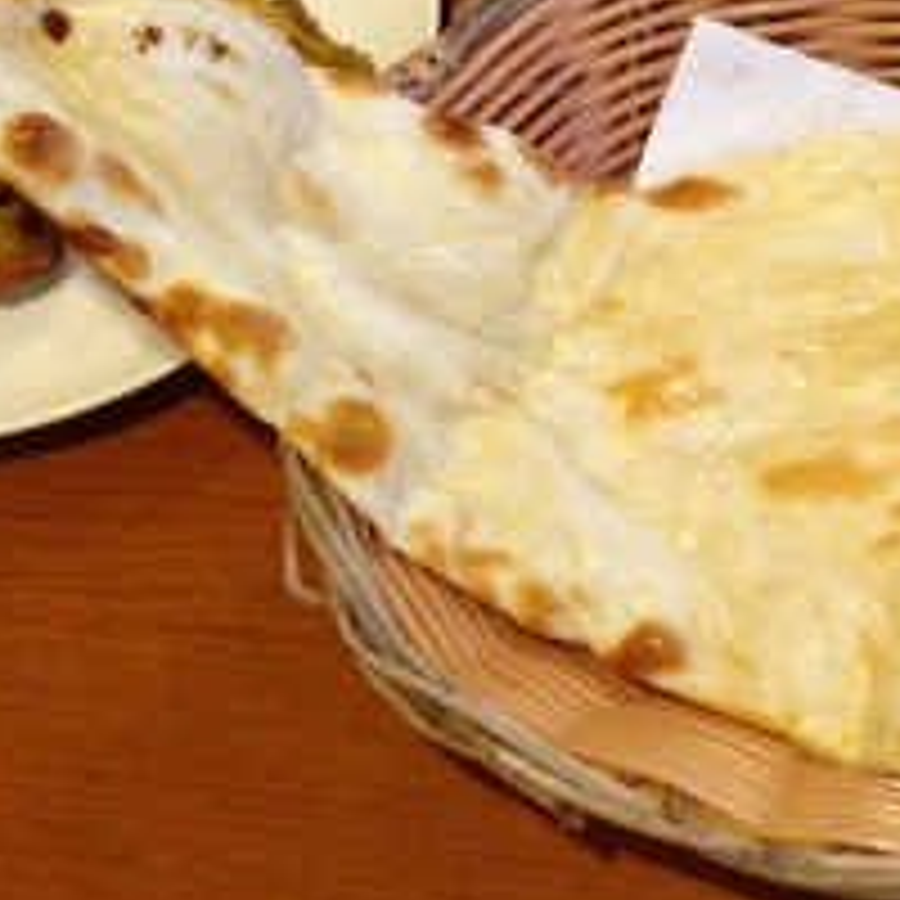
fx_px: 2147
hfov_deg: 23.1
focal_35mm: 73
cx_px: 814
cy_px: 79
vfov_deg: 23.0
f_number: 2.4
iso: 200
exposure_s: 1/20
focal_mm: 4.13
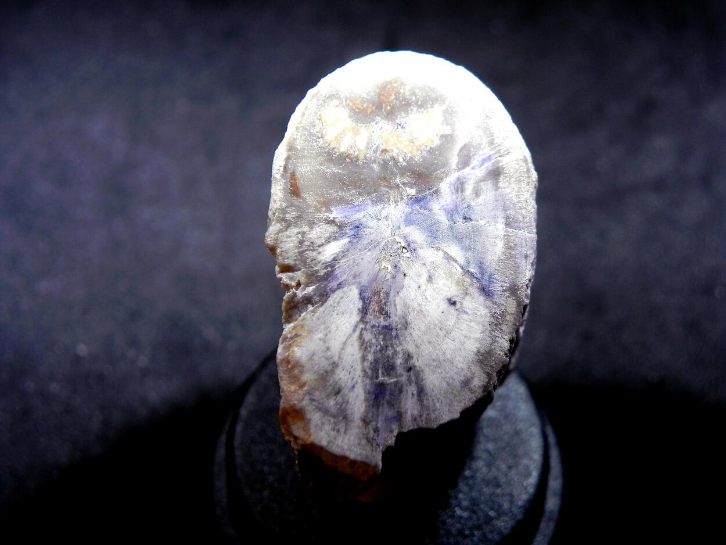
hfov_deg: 36.8
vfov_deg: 28.0
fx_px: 1091
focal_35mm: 52
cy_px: 272
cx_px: 363
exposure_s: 1/84
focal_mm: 9.2
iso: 160
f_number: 3.5
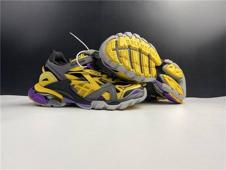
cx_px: 113
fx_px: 170
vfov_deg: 53.1
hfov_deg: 67.3
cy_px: 85
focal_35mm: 26
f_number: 1.8
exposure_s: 1/100
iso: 40
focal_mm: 4.25
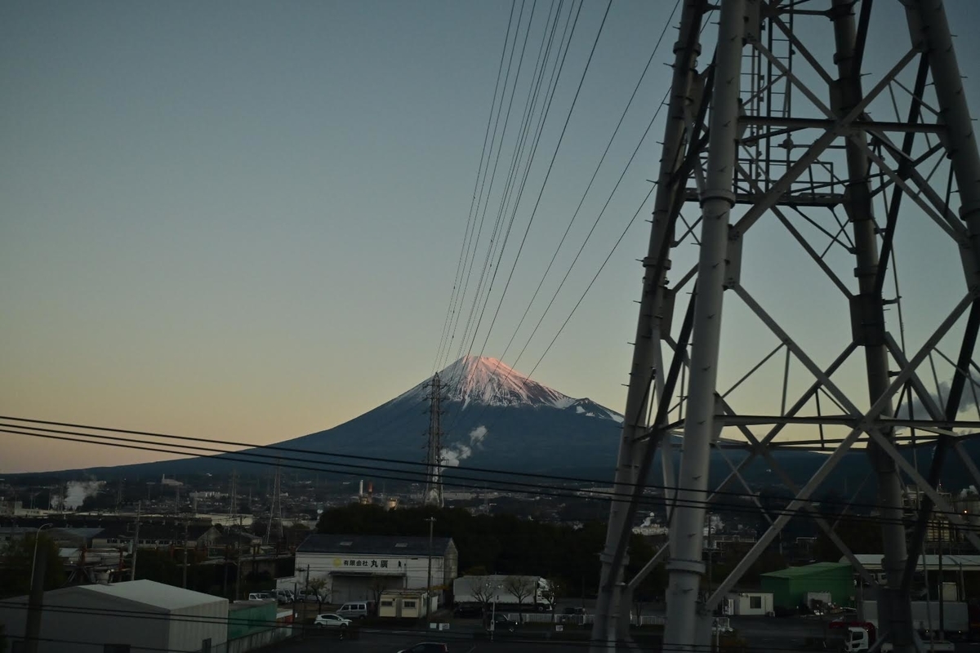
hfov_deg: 49.6
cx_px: 490
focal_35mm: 39
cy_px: 326
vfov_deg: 34.2
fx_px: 1062
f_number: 4
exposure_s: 1/2500
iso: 2000
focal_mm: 39
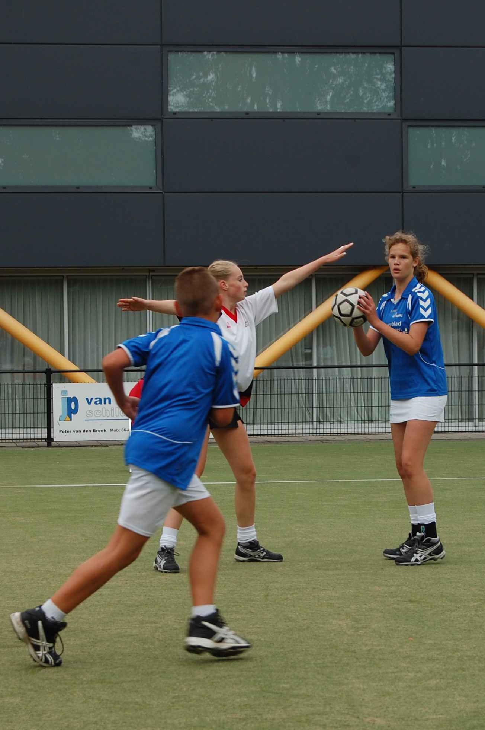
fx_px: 1579
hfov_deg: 17.5
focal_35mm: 78
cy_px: 365
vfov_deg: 26.0
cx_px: 242
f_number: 8
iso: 200
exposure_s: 1/250
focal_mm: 52
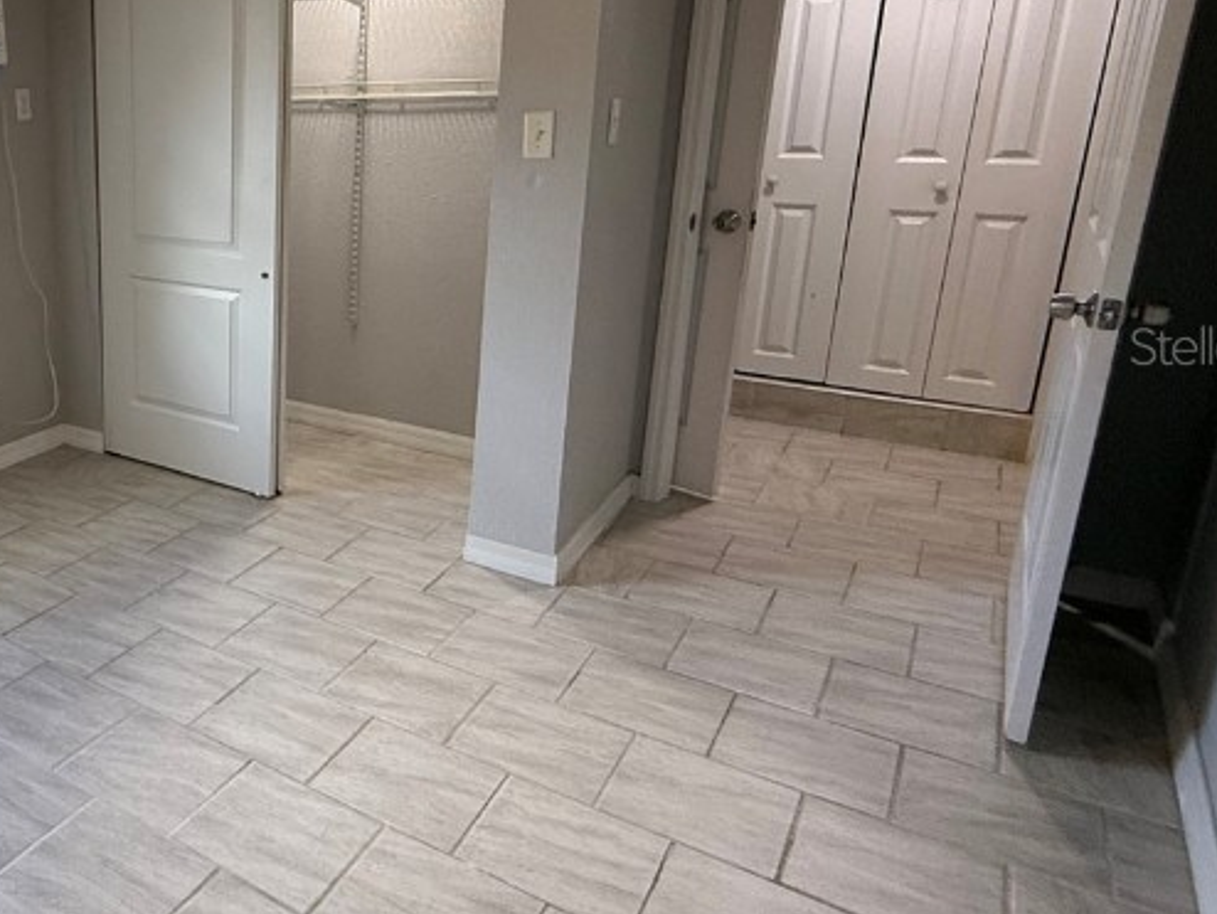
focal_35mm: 29
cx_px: 101
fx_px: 1020
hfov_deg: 53.2
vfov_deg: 47.8
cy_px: 345
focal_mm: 2.22
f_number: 2.2
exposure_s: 1/120
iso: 250
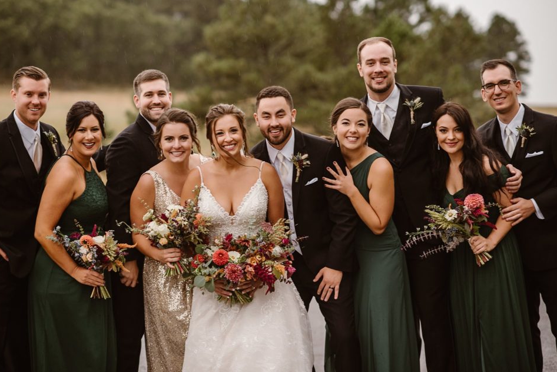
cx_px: 266
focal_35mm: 92
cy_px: 172
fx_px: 1424
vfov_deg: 14.9
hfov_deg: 22.1
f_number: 2.2
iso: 200
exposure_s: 1/200
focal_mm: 85
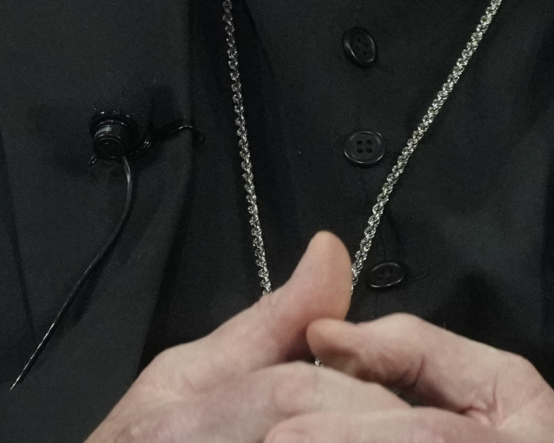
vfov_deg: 0.9
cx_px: -347
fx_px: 29435
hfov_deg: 1.1
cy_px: 73
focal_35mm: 1795
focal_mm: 265
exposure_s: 1/250
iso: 3200
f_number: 5.6
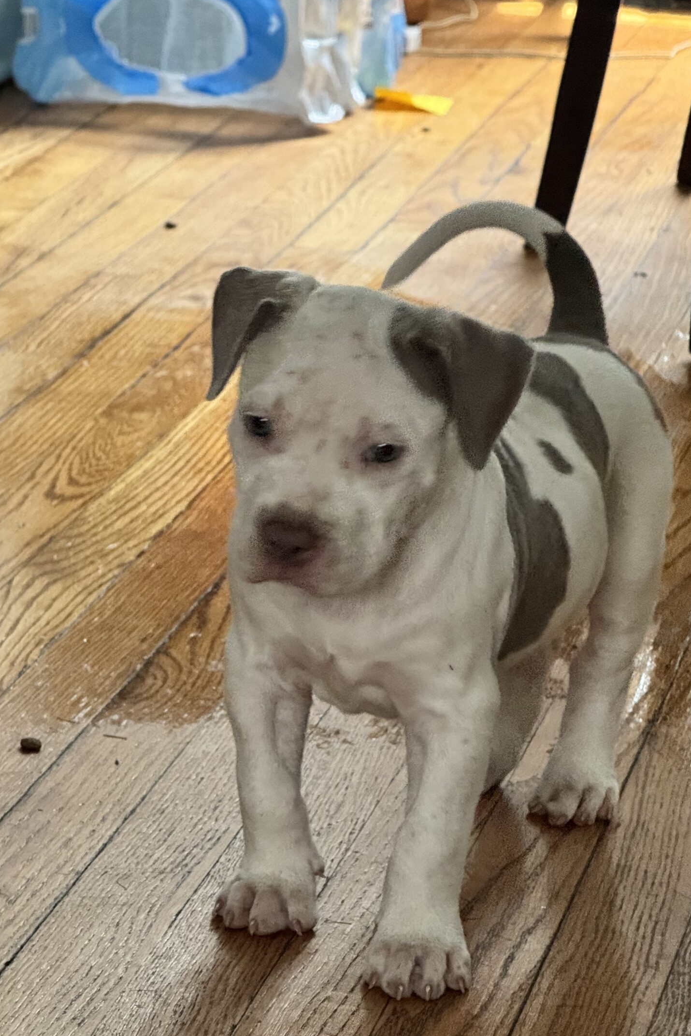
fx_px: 4288
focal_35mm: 149
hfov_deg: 9.2
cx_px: 286
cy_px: 616
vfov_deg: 13.8
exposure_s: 1/48
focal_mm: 15.66
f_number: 2.8
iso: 640
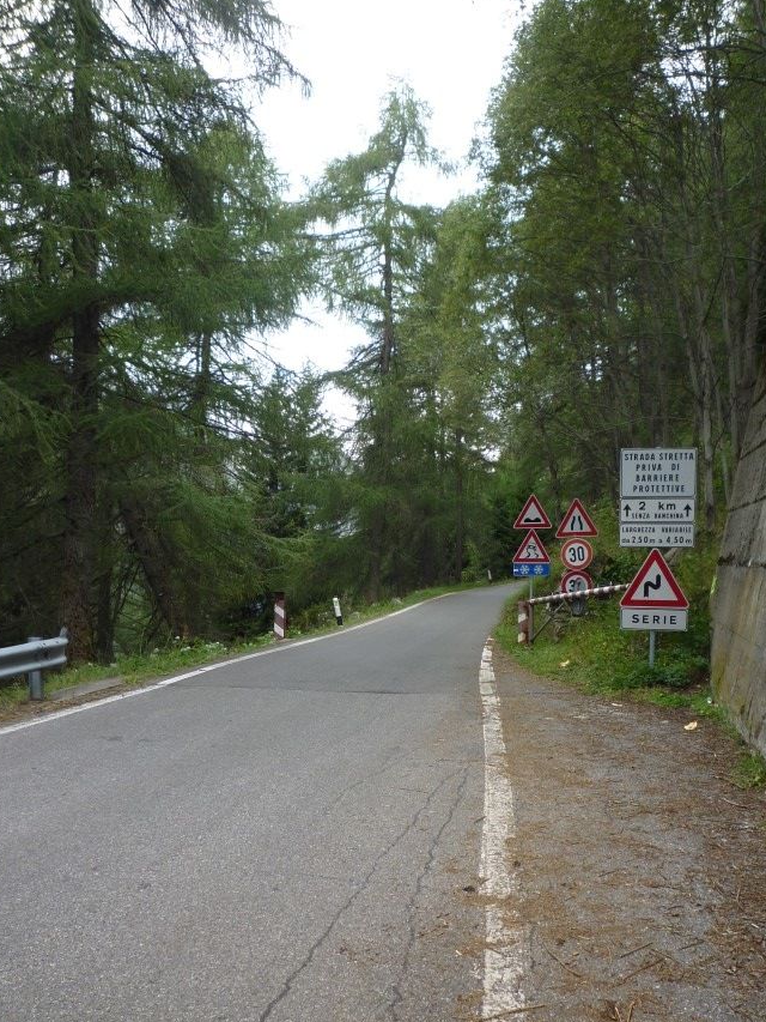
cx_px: 405
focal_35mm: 30
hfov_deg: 46.8
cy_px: 605
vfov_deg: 59.5
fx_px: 885
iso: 80
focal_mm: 4.4
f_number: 2.8
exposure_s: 1/160
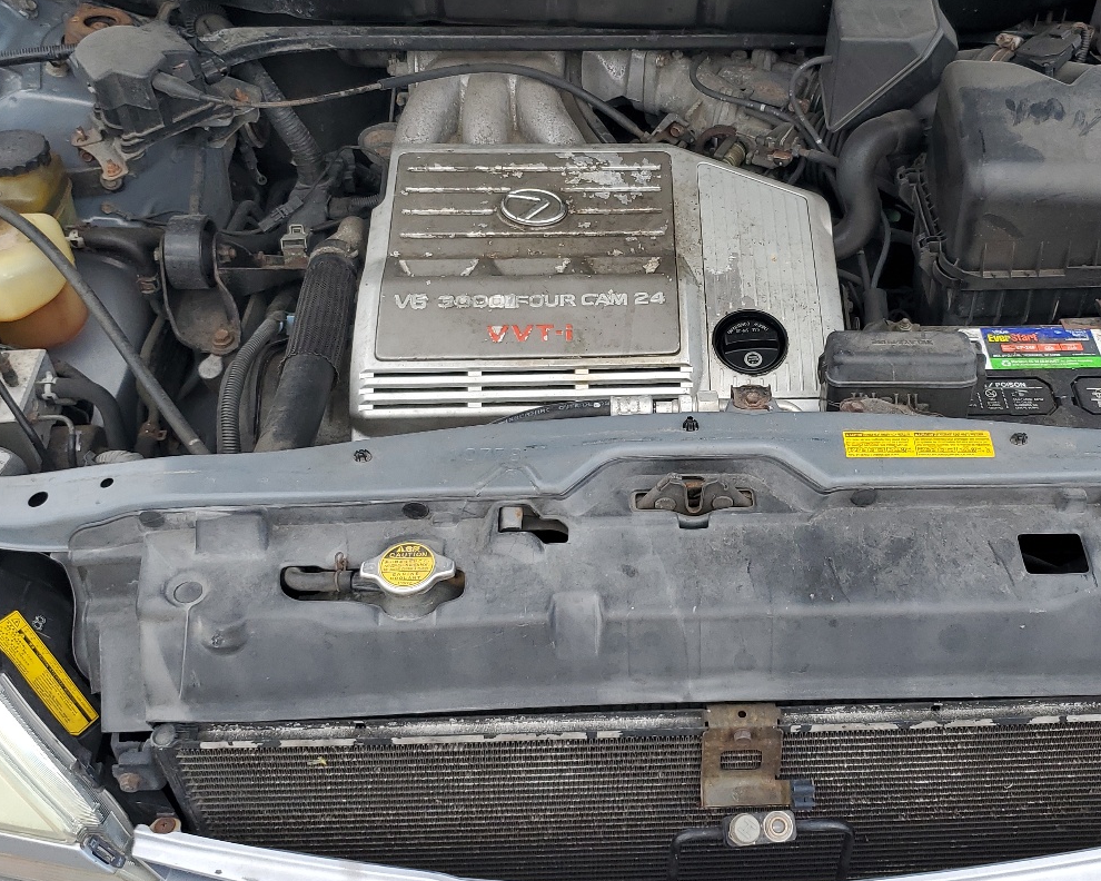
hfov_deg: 44.6
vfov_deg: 36.3
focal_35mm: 41
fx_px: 1336
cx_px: 662
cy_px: 326
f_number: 1.5
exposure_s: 1/909
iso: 50
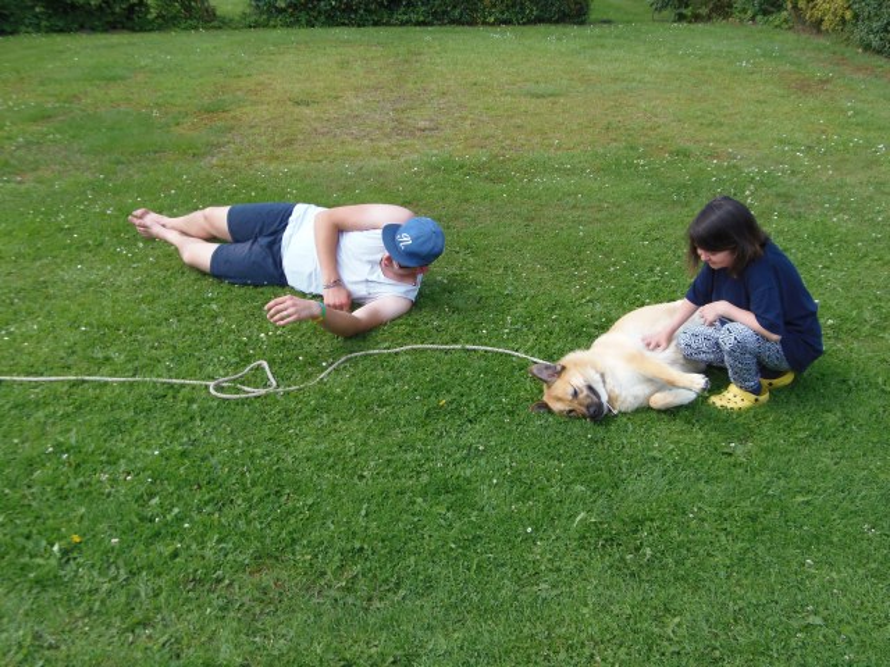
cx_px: 445
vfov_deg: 40.7
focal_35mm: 35
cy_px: 334
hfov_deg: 52.6
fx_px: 900
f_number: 3.4
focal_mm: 6.5
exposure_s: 1/400
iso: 64
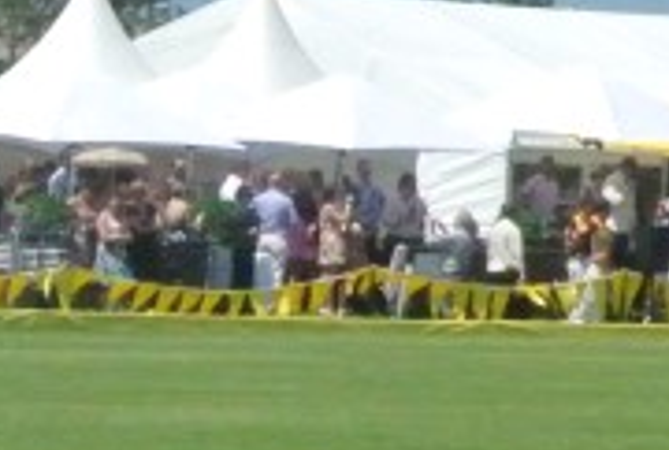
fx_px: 8365
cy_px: 255
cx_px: 1654
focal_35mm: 449
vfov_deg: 3.1
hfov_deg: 4.5
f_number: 14
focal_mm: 30
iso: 3200
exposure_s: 1/3200
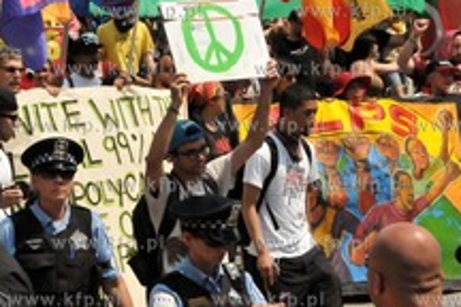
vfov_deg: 8.0
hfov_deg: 11.9
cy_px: 38
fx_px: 2202
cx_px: 222
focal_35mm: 172
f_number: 11
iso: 2800
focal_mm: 62
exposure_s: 1/4000
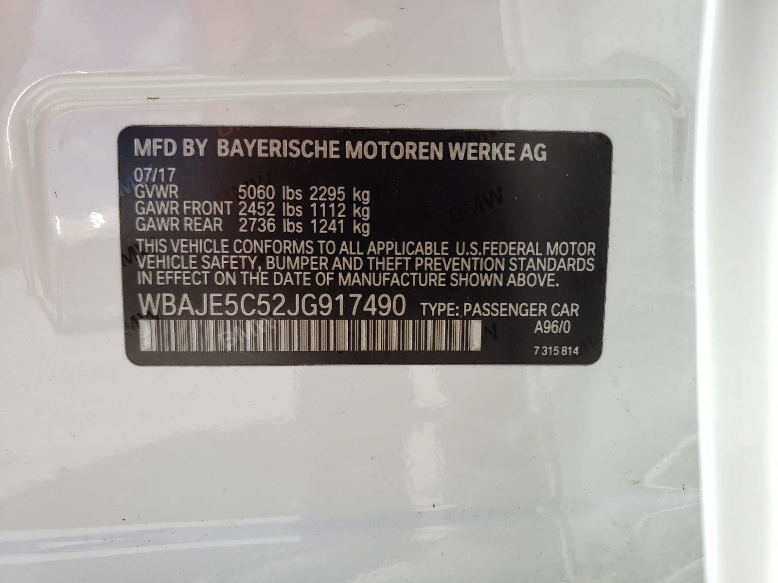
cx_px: 389
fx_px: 584
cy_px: 292
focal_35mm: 26
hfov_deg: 67.3
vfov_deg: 53.1
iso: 50
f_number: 1.5
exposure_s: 1/1250
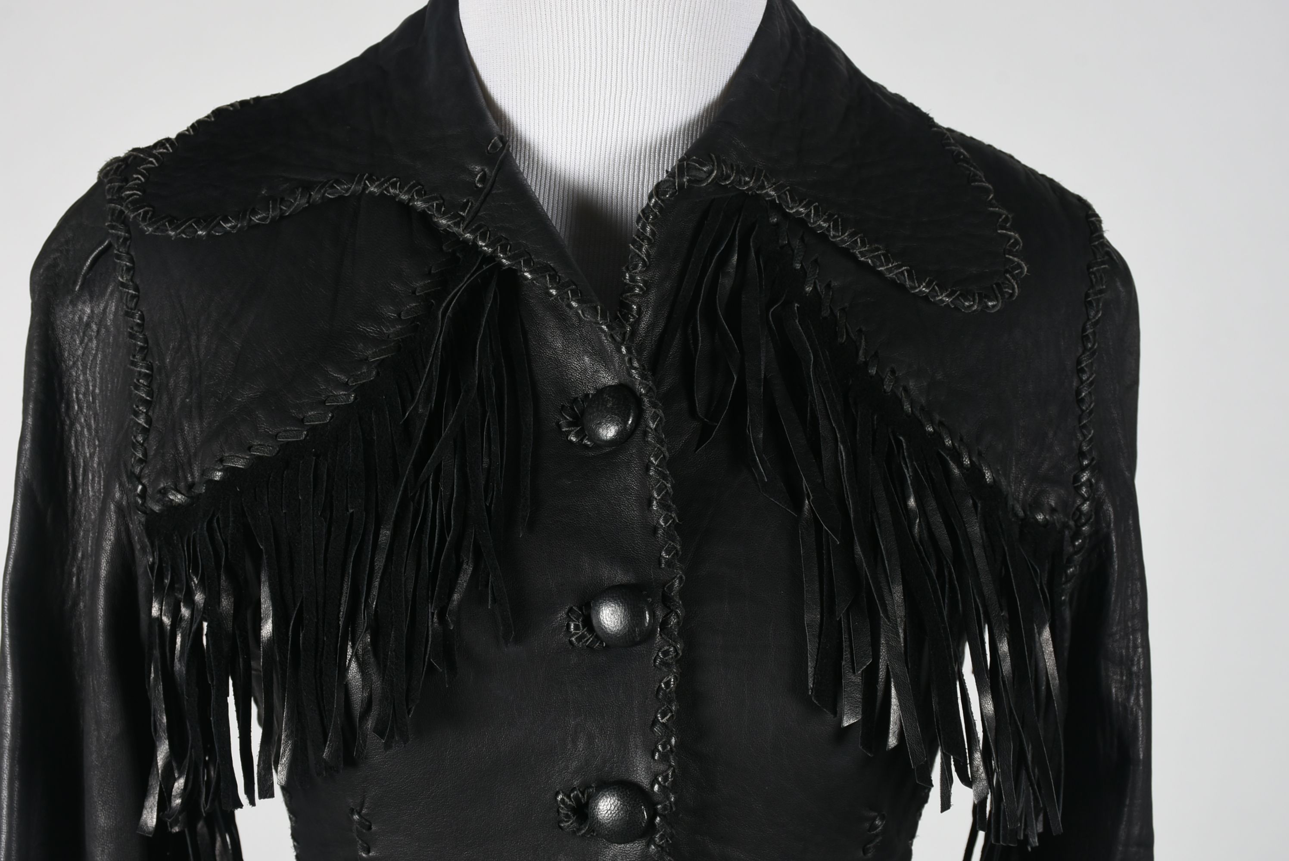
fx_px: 2687
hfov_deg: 27.0
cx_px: 644
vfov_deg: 18.2
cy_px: 430
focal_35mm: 75
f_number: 11
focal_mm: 50
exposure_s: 1/125
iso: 200
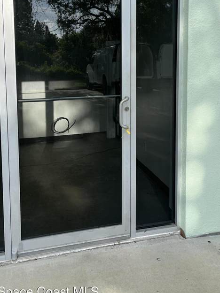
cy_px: 87
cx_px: 124
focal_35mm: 40
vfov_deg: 45.7
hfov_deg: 35.9
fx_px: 339
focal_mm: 5.1
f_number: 1.6
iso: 50
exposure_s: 1/1862
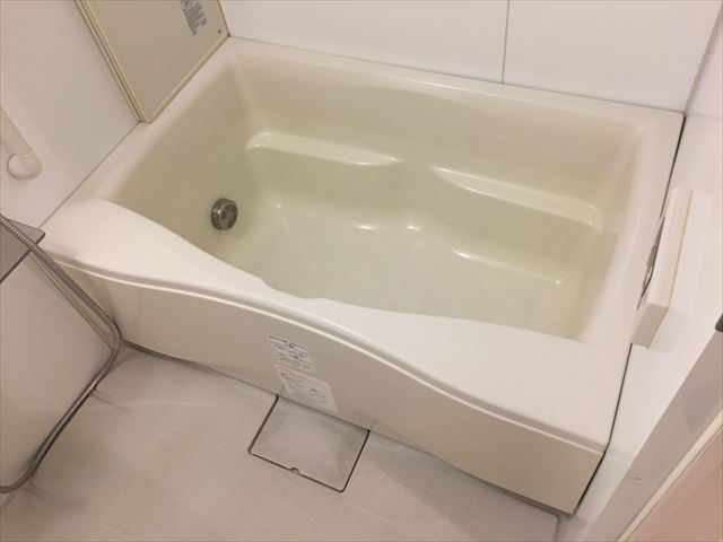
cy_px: 271
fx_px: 606
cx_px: 362
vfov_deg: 48.2
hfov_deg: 61.7
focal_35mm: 29
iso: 160
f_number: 2.2
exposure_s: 1/33
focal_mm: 4.15
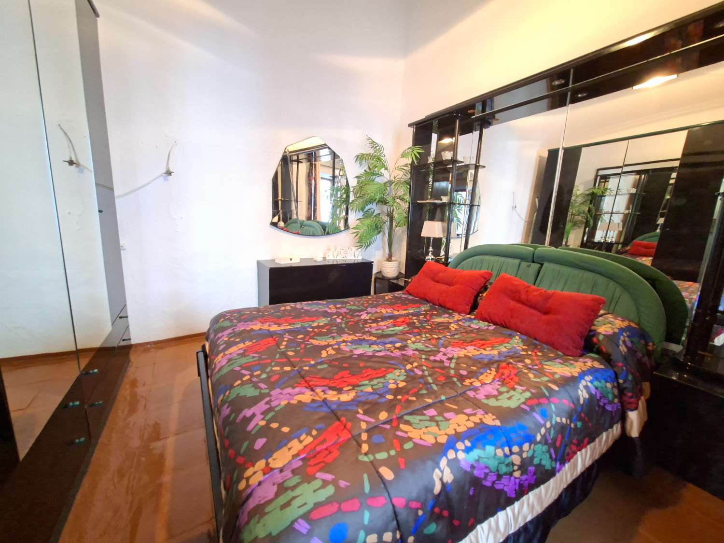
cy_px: 272
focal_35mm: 13
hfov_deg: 106.2
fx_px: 272
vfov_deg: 89.9
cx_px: 362
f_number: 2.2
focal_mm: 1.74
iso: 800
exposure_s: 1/15
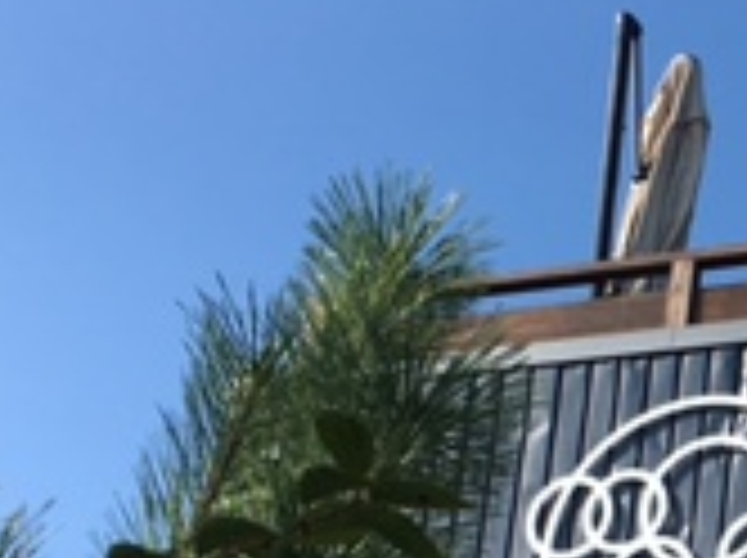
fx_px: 2413
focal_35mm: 112
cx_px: 1048
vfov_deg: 12.9
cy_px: 657
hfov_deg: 16.4
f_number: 2.2
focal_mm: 4.15
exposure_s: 1/1709
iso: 25
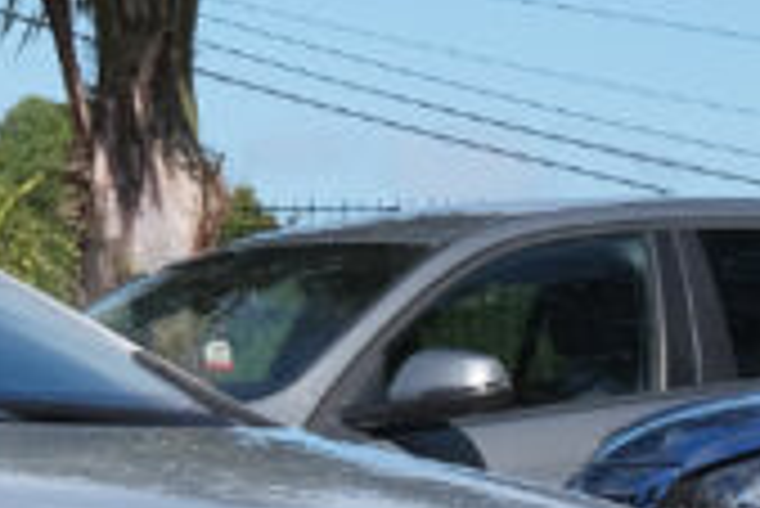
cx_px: -773
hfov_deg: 5.6
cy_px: 632
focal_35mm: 358
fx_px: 7564
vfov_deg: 3.8
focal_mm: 39.6
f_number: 10
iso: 160
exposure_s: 1/320
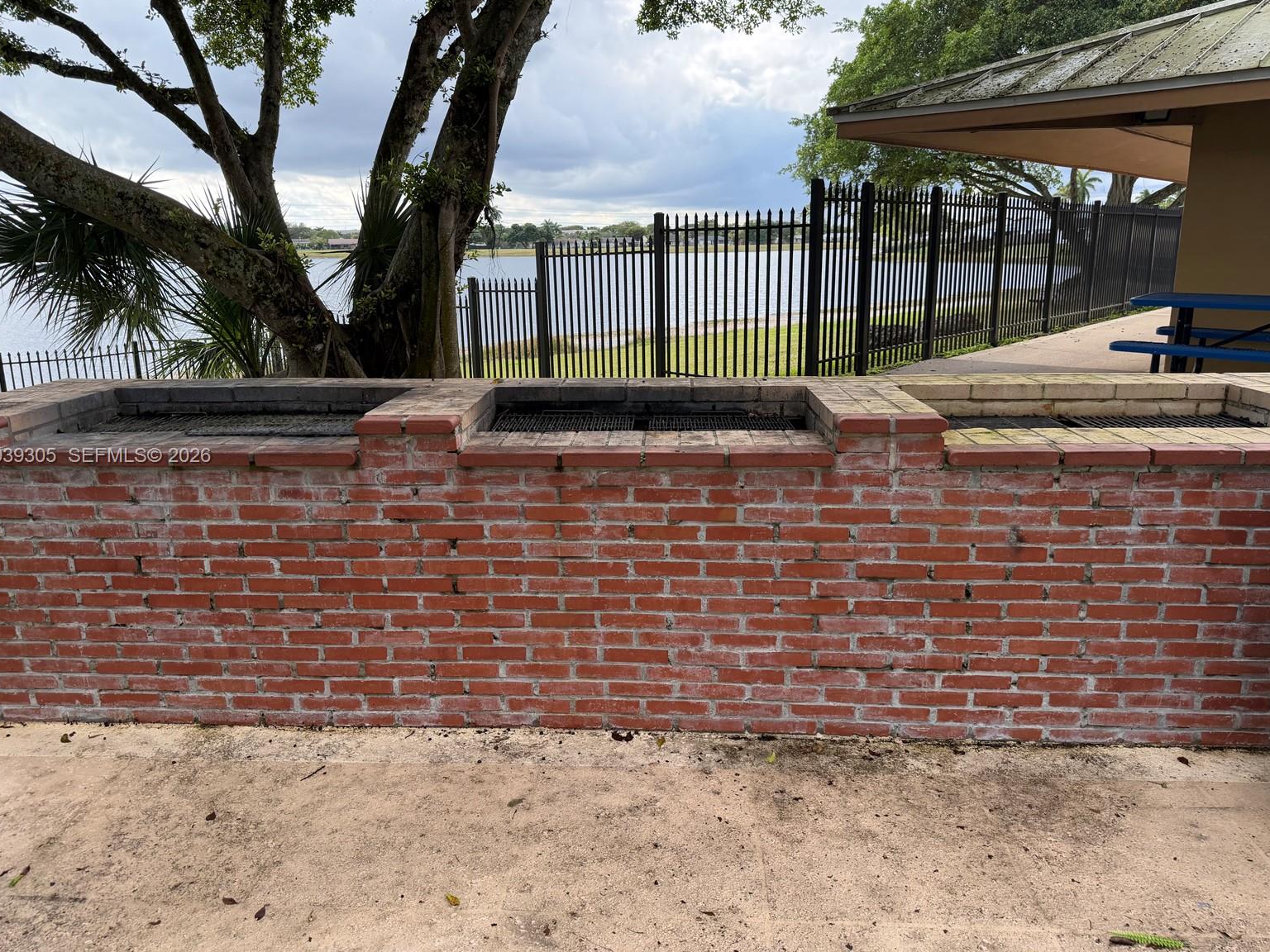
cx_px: 615
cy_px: 457
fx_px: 917
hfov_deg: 69.4
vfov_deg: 54.9
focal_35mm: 25
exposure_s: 1/1464
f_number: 1.78
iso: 100
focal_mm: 6.76
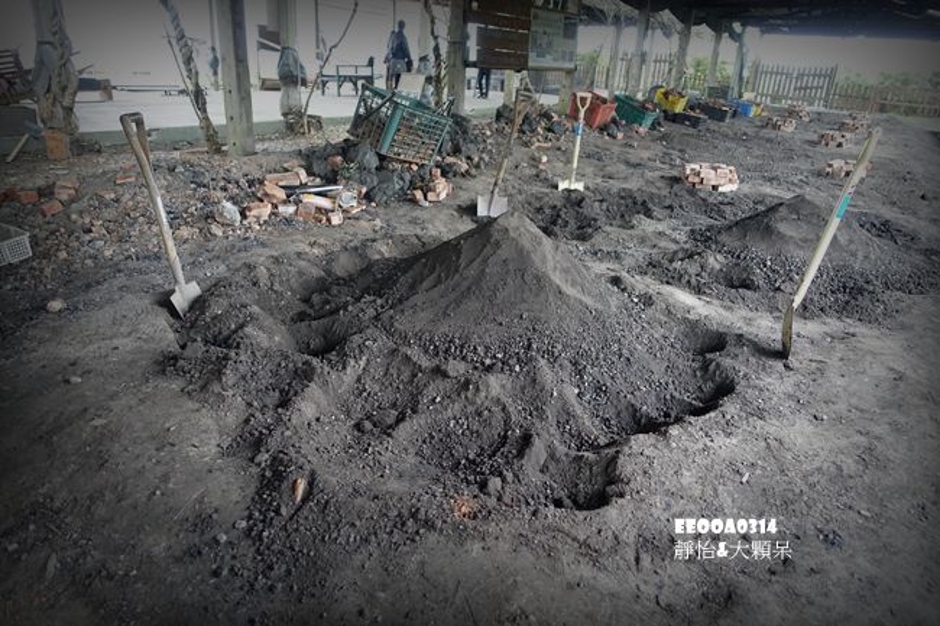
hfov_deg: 73.8
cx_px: 470
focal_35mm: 24
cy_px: 313
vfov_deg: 53.1
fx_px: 626
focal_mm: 8.8
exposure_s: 1/60
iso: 1000
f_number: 1.8
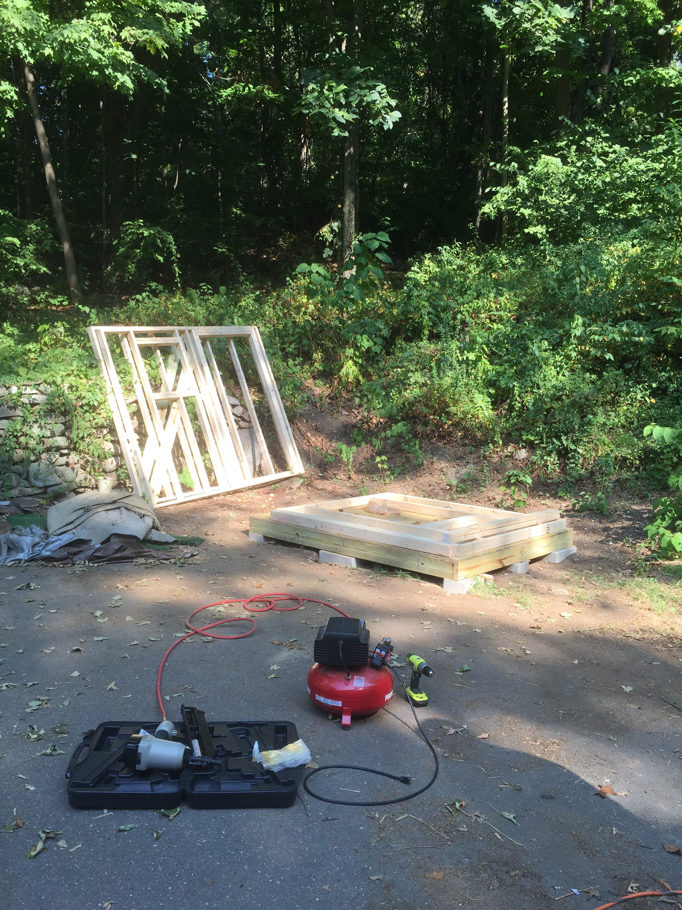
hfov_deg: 48.2
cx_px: 341
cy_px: 455
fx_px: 762
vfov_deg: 61.7
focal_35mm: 29
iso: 32
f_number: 2.2
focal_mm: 4.15
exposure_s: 1/347
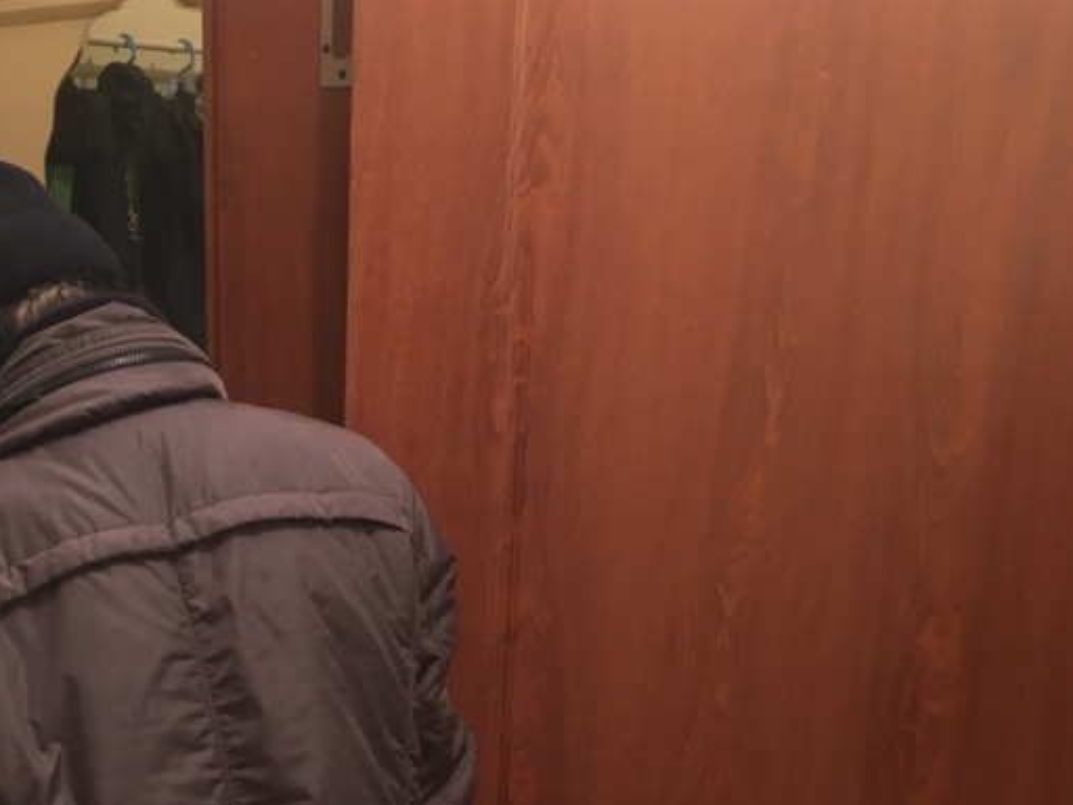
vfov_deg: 24.5
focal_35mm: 58
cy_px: 734
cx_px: 195
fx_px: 1798
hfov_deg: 32.2
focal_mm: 4.15
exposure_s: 1/33
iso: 100
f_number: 2.2
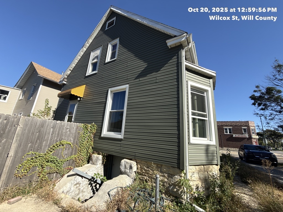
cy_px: 106
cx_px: 142
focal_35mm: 14
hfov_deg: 102.1
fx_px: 114
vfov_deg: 85.7
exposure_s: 1/1656
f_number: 2.2
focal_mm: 2.22
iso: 80
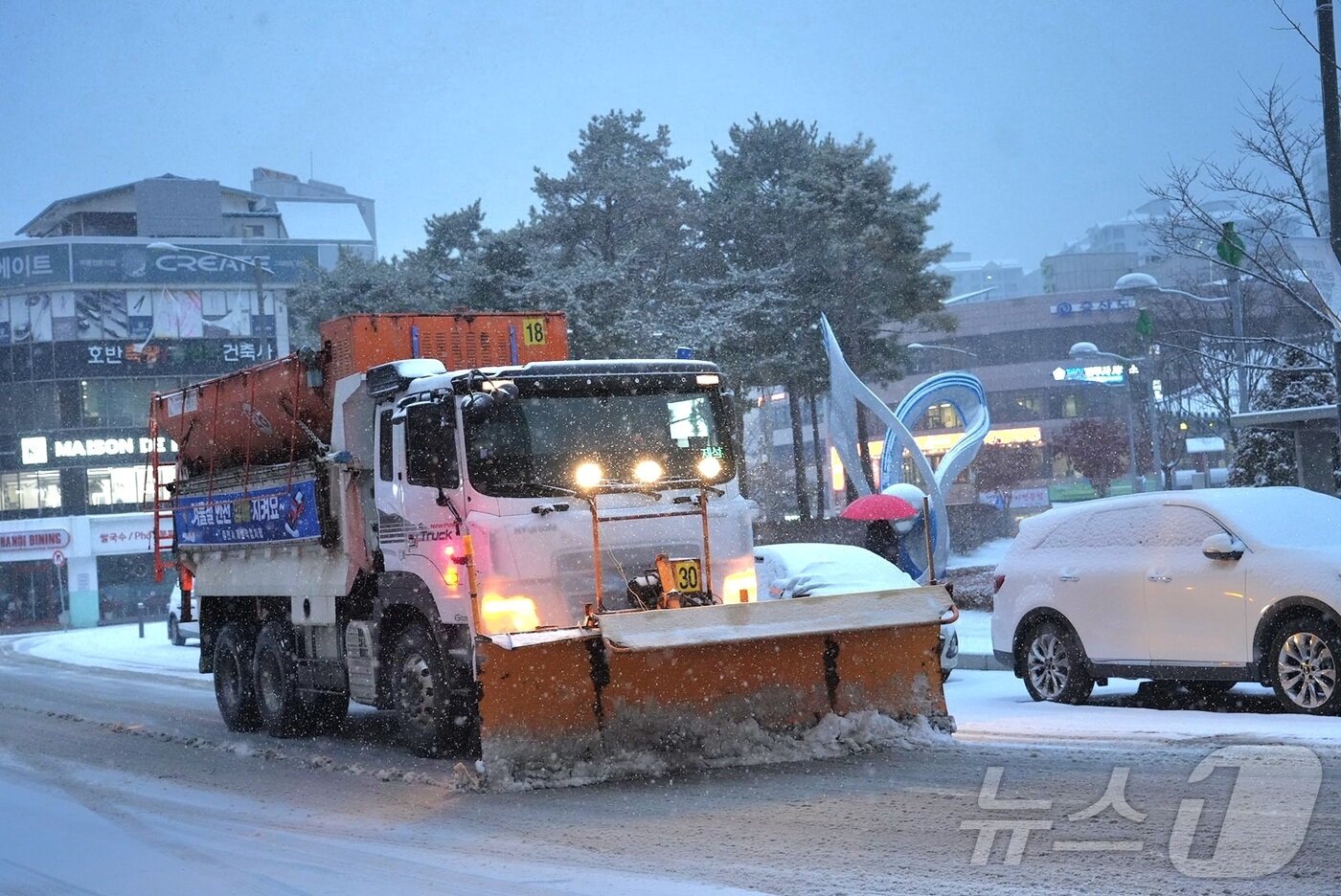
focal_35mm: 47
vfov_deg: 28.7
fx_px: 1752
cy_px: 448
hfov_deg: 41.9
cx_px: 670
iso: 5000
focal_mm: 47
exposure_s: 1/500
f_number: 4
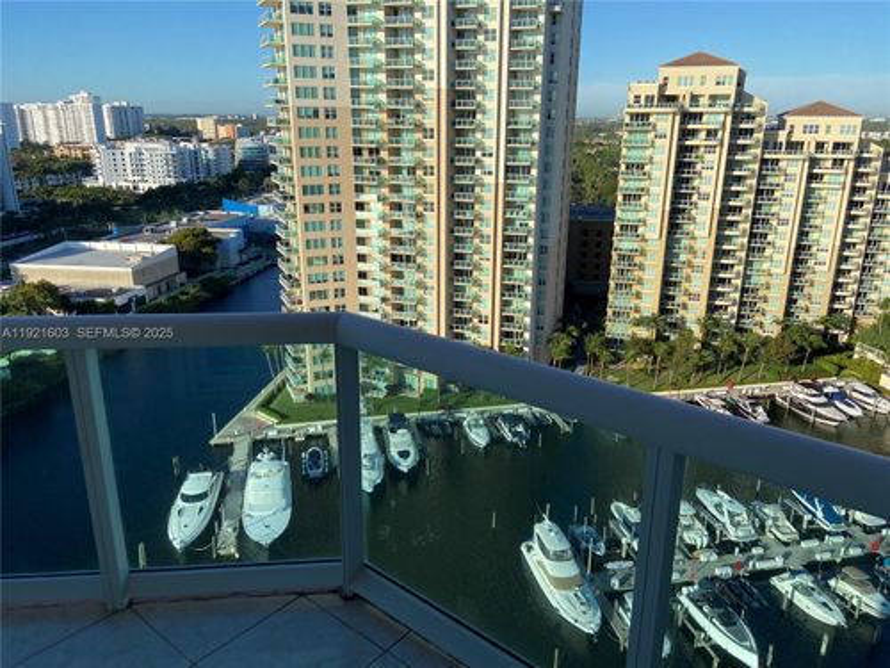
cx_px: 445
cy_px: 334
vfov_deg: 53.1
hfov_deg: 67.3
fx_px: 668
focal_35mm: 26
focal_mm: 4.25
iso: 32
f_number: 1.8
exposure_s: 1/2410
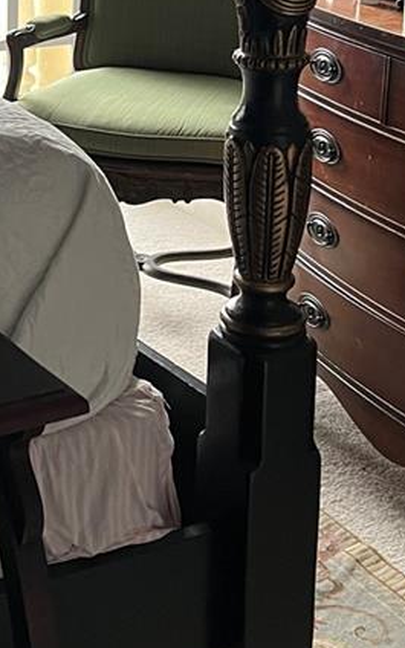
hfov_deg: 16.3
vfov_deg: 25.9
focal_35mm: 78
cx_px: -35
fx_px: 1377
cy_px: 116
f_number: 1.5
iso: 125
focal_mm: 5.7
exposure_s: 1/60
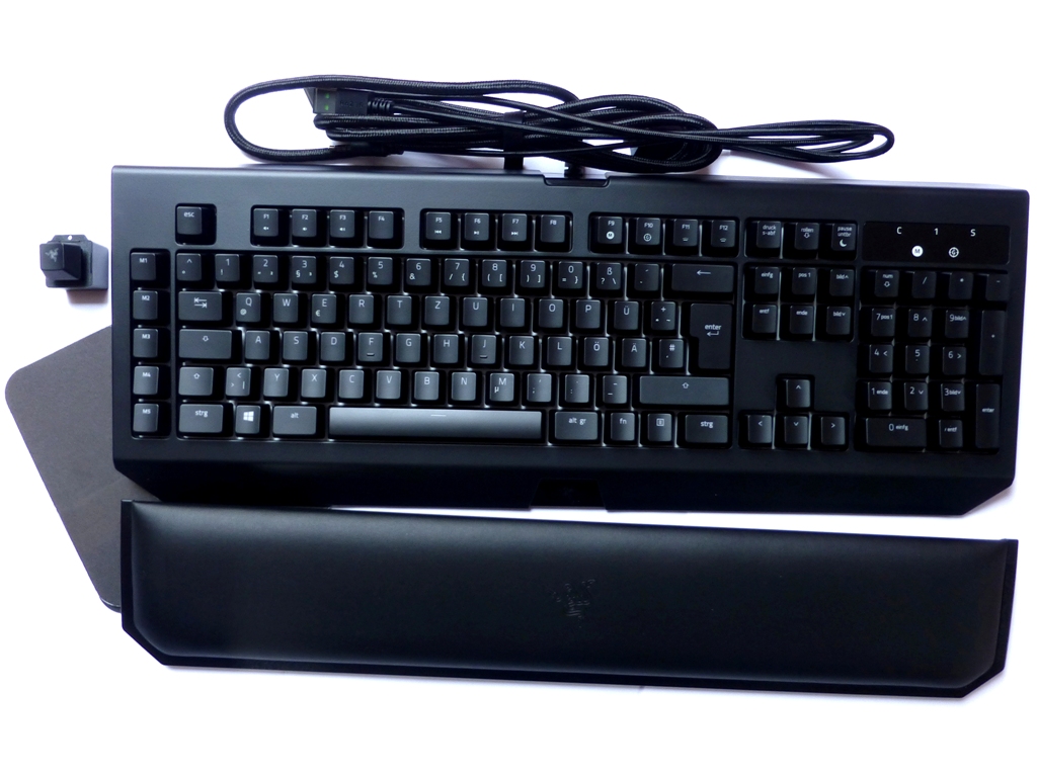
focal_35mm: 24
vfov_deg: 56.8
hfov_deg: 71.6
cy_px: 388
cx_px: 518
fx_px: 719
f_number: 3.3
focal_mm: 4.3
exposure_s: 1/5
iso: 100
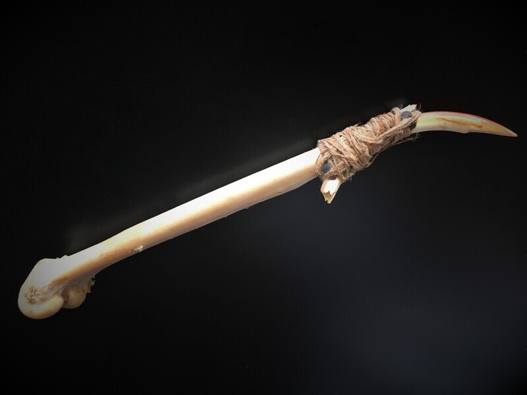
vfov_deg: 48.2
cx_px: 264
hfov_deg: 61.7
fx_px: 442
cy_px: 198
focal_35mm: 29
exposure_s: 1/33
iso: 80
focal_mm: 4.15
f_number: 2.2
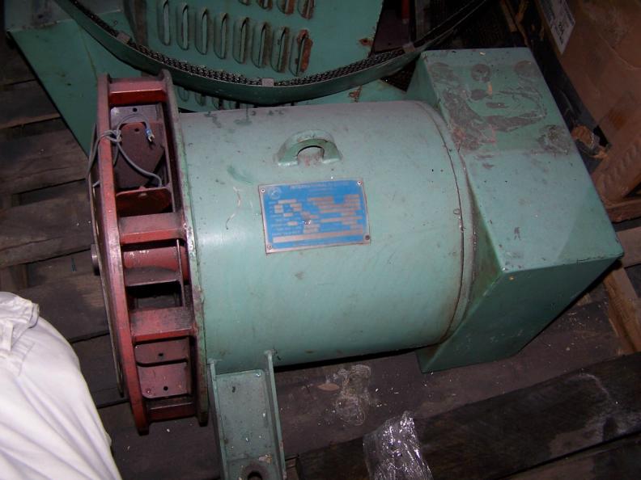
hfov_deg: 49.0
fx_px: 704
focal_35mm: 38
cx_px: 320
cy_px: 240
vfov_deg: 37.7
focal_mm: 6.3
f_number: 2.8
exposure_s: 1/60
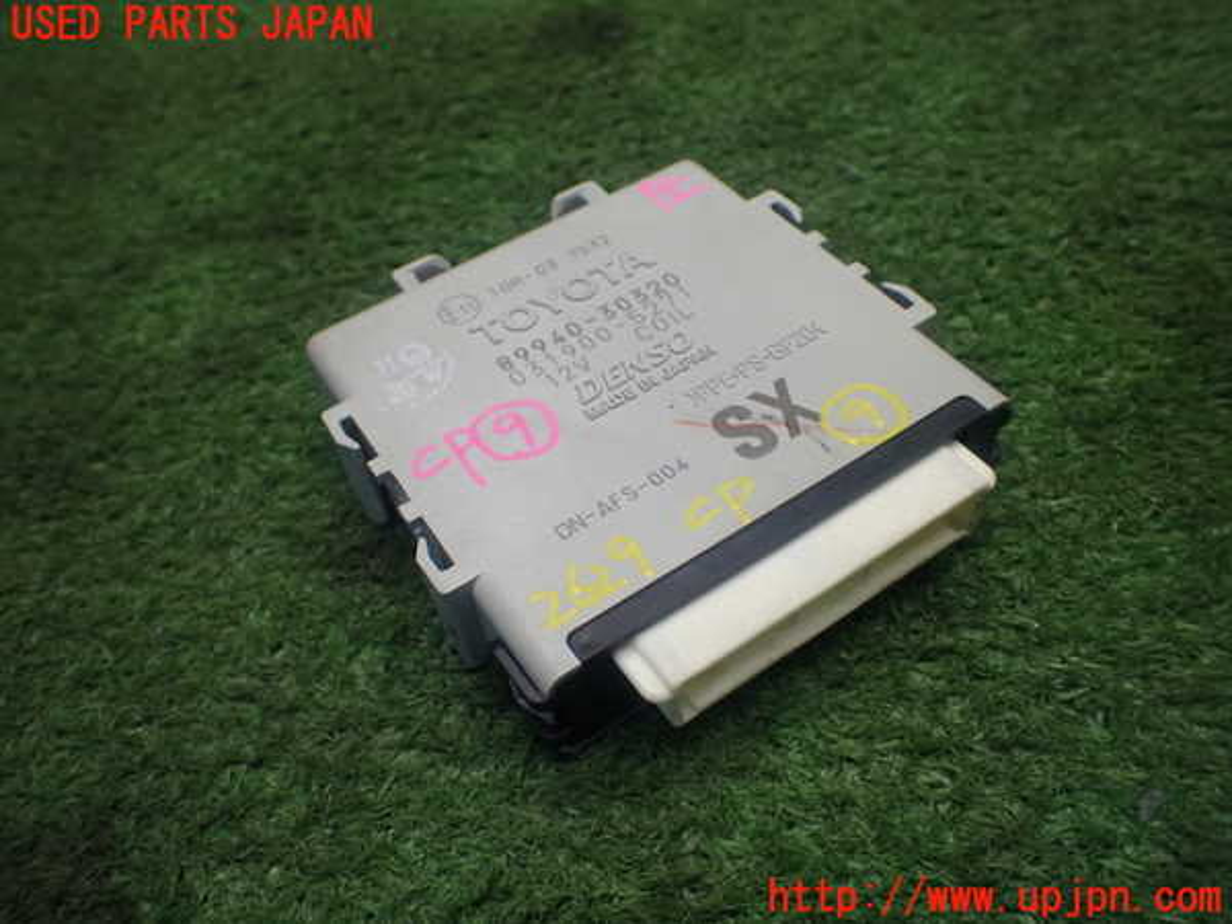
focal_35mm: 30
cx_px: 616
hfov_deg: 60.0
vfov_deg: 46.8
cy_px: 462
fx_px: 1068
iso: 250
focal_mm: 5.4
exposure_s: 1/125
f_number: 2.3
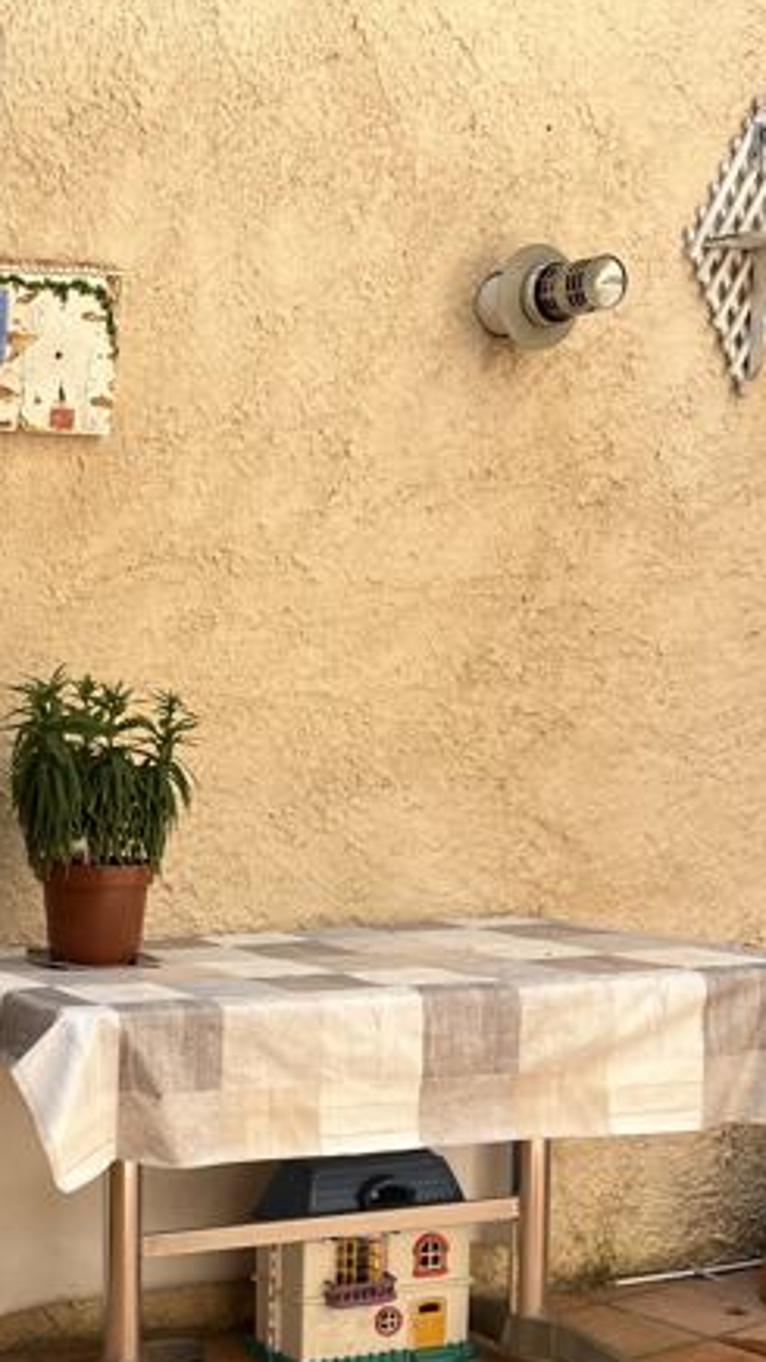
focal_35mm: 52
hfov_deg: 19.8
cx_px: -406
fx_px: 1879
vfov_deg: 39.4
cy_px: 918
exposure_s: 1/983
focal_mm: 5.1
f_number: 1.6
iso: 50
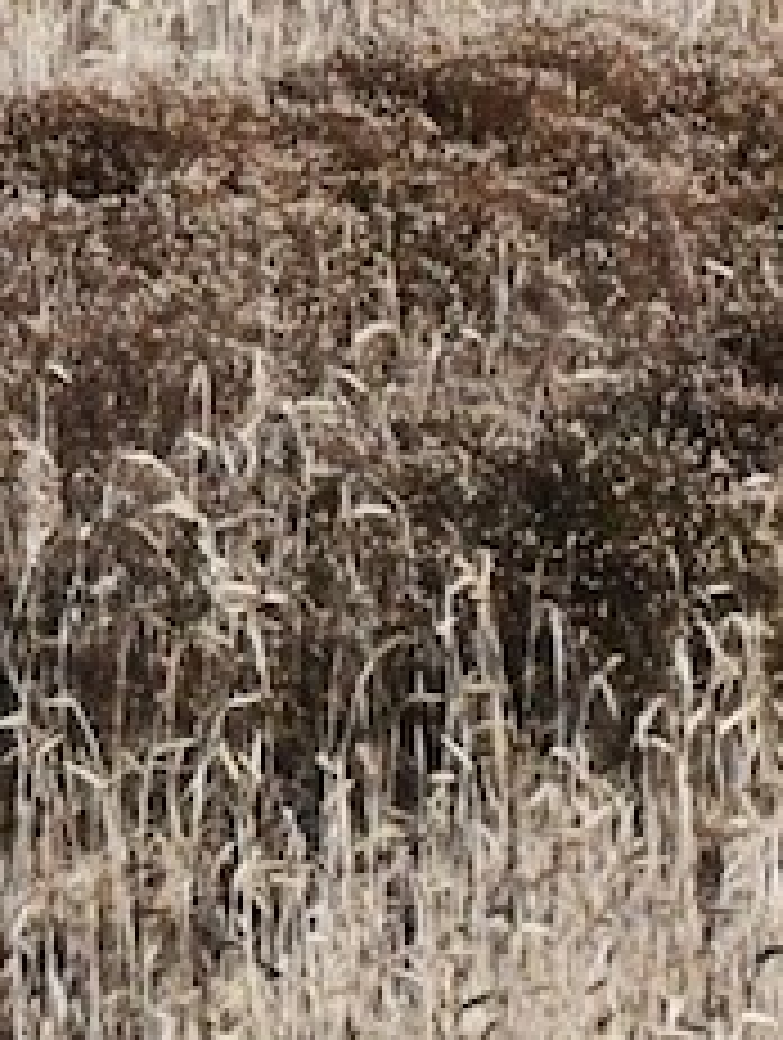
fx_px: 84364
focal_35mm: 2805
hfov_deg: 0.5
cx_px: 1404
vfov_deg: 0.7
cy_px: 534
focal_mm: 500
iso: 1600
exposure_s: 1/5000
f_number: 11
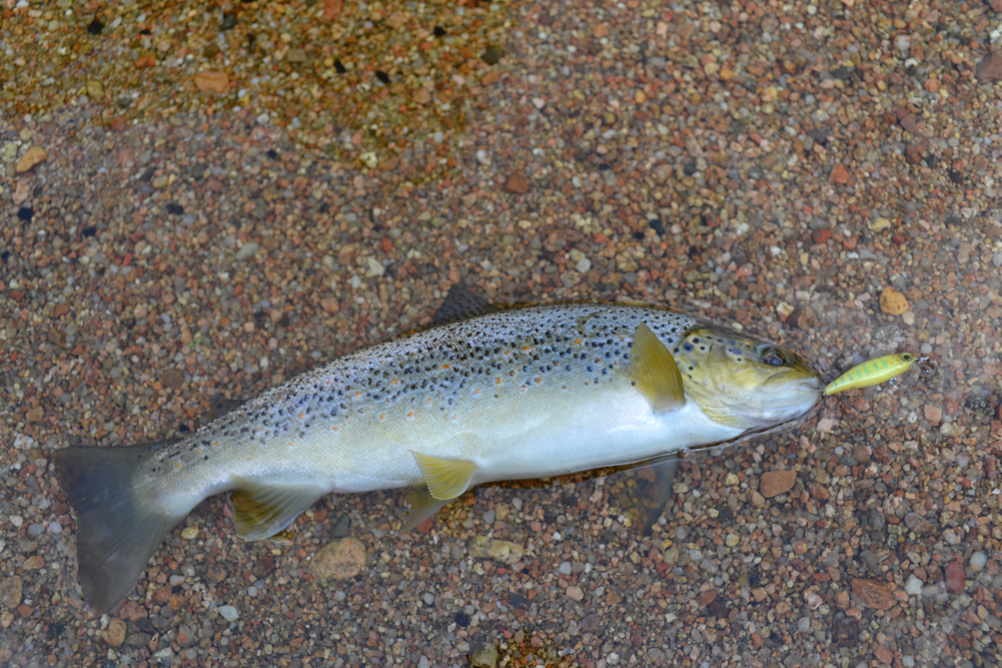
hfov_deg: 53.1
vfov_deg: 36.9
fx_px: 1002
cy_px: 334
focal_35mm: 36
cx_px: 501
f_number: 6.3
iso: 100
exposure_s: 1/160
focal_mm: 24
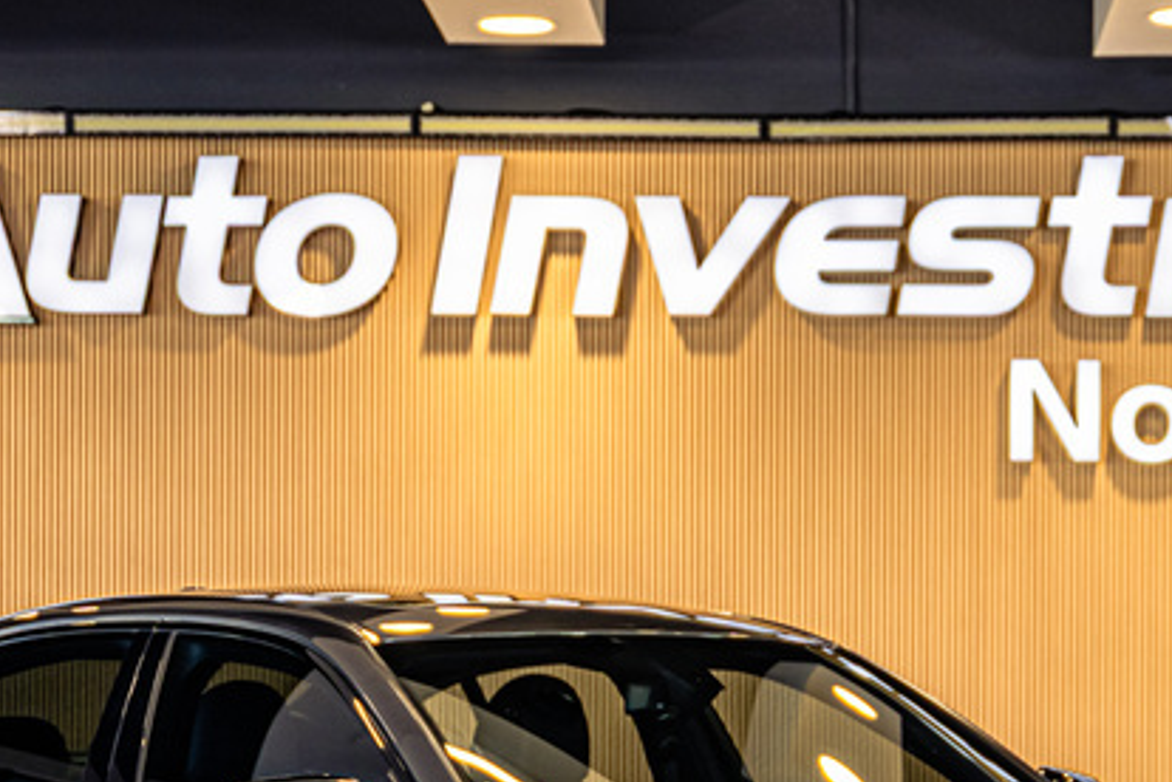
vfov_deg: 10.8
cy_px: 762
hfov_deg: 16.2
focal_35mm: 126
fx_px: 4102
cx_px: 783
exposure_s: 1/100
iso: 320
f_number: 2.8
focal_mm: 51
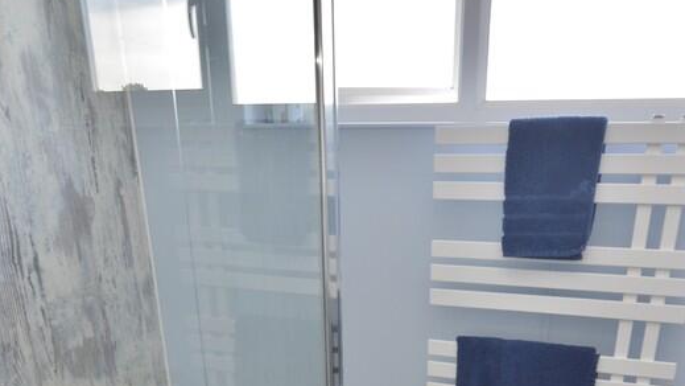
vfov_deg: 30.7
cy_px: 430
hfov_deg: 57.9
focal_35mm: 34
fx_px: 618
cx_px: 370
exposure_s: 1/60
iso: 400
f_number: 5.6
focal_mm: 11
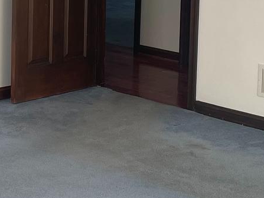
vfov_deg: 12.3
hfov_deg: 15.7
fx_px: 908
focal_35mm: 119
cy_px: -11
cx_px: -77
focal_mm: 4.2
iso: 50
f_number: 1.6
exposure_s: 1/121
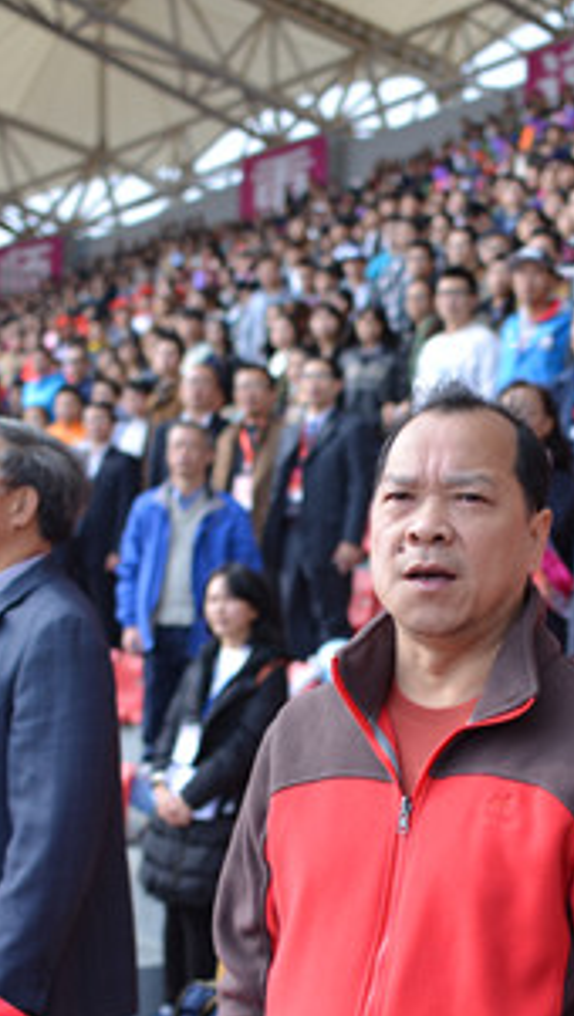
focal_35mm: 73
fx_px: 1969
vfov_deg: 28.8
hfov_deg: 16.4
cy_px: 645
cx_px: 469
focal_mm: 35
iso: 100
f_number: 2.8
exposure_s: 1/800
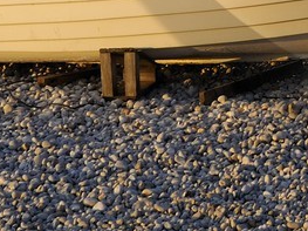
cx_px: 495
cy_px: -326
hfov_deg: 8.7
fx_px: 1974
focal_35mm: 222
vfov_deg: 6.4
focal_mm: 38
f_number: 8
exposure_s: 1/160
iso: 200
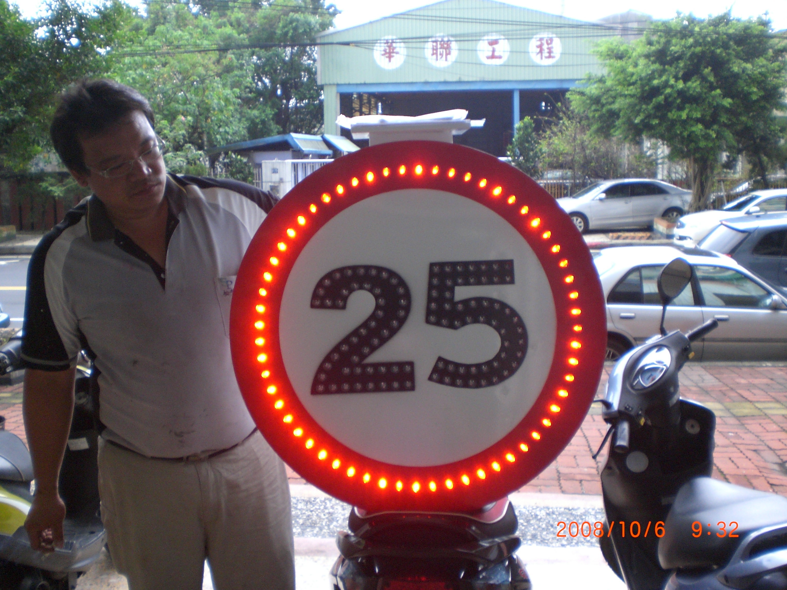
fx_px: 864
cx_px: 394
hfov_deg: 49.0
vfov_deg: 37.7
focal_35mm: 38
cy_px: 295
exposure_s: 1/100
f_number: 3.1
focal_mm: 6.3
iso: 200
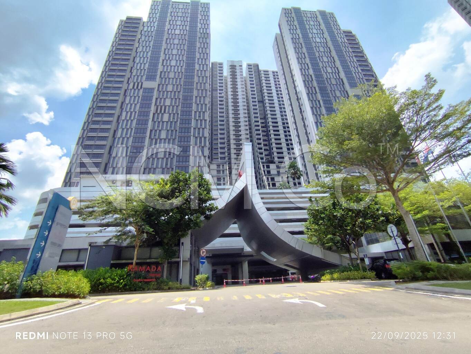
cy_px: 177
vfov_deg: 78.2
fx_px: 218
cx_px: 236
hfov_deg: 94.5
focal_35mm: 16
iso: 50
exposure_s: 1/2805
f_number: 2.2
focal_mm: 1.65
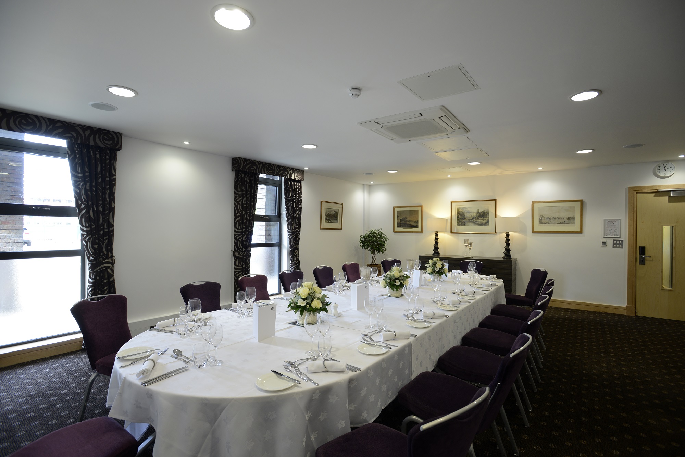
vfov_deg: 70.5
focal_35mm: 17
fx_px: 323
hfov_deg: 93.3
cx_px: 342
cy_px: 228
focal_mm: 17
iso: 400
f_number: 5
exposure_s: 1/20
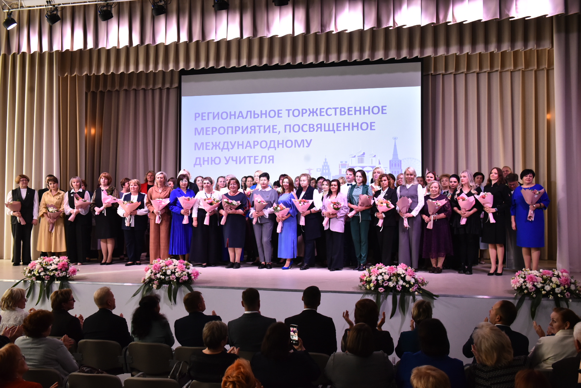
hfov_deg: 58.7
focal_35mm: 32
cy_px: 194
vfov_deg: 41.1
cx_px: 290
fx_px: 516
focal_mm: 32
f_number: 5.6
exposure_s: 1/100
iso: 2500
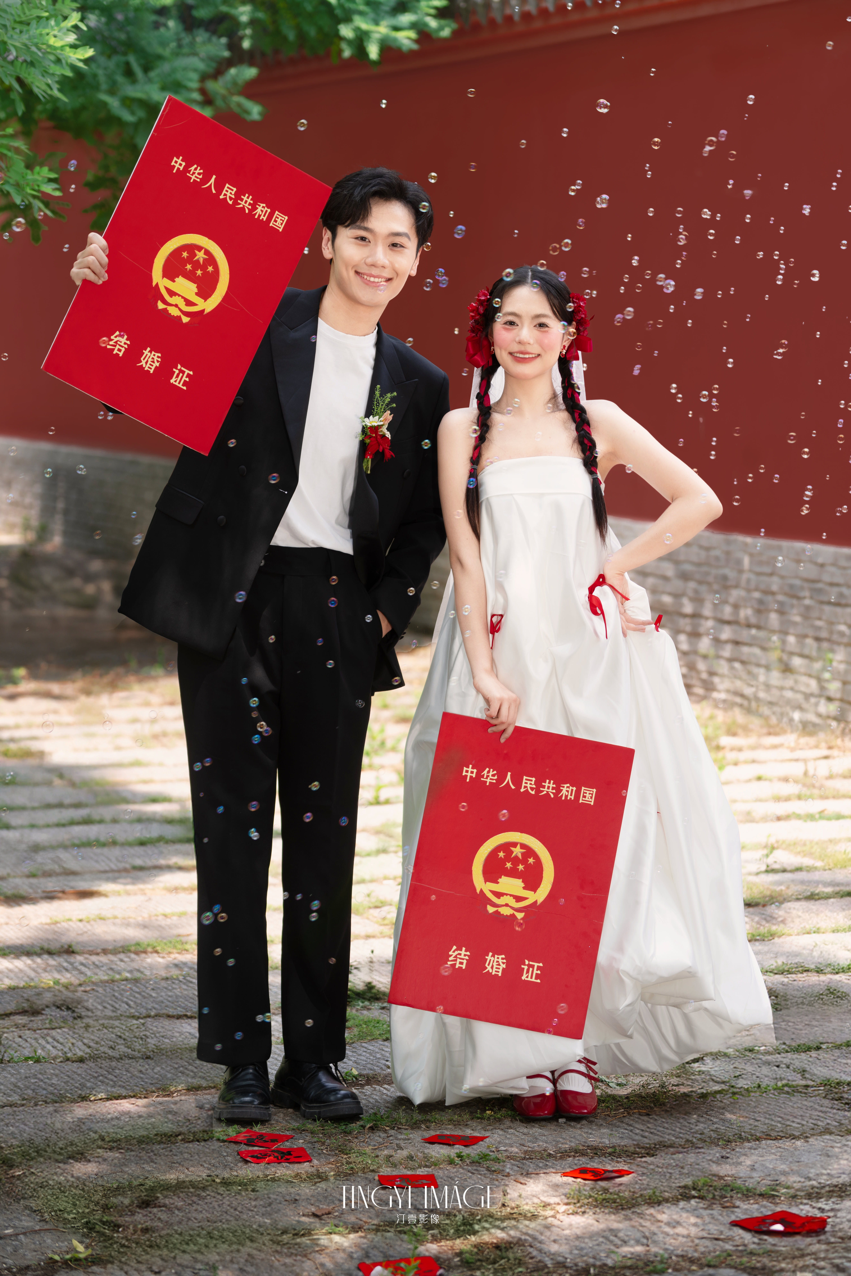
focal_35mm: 116
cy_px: 638
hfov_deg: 11.8
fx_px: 4111
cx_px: 426
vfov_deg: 17.6
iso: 64
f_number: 4
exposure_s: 1/125
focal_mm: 116
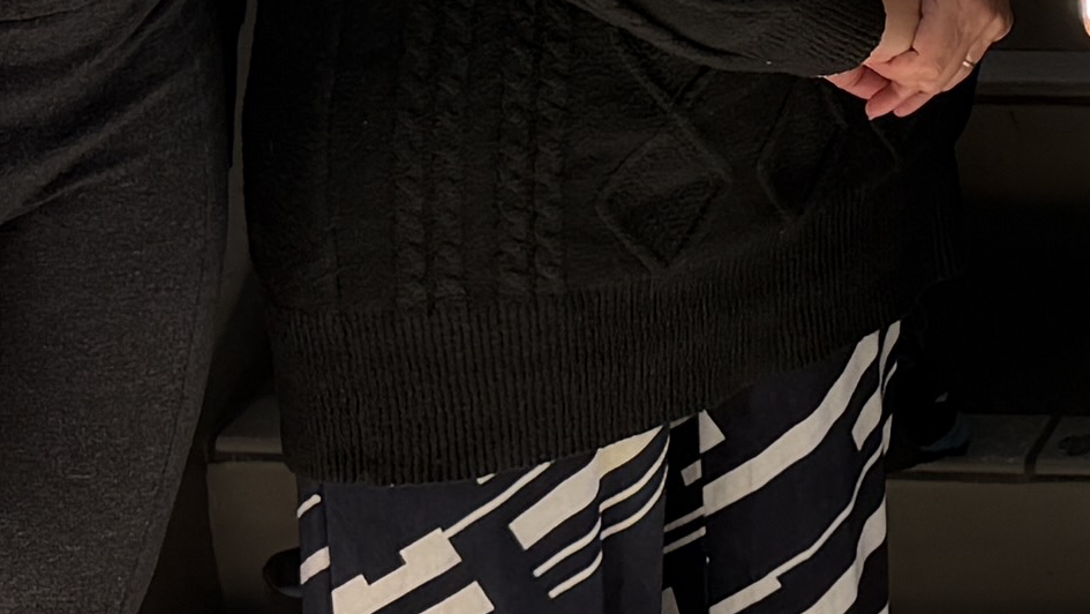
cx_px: 1784
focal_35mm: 158
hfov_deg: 12.7
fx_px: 4567
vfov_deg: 7.5
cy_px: -351
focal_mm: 6.76
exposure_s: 1/317
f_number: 1.78
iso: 100
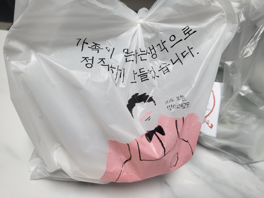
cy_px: 99
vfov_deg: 53.1
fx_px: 198
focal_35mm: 26
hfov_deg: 67.3
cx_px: 132
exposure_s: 1/120
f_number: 1.8
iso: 125
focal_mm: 4.25
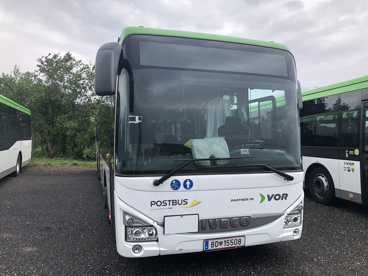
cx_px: 184
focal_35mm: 28
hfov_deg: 63.4
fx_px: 298
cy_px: 138
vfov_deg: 49.7
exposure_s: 1/475
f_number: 1.8
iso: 20
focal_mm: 4
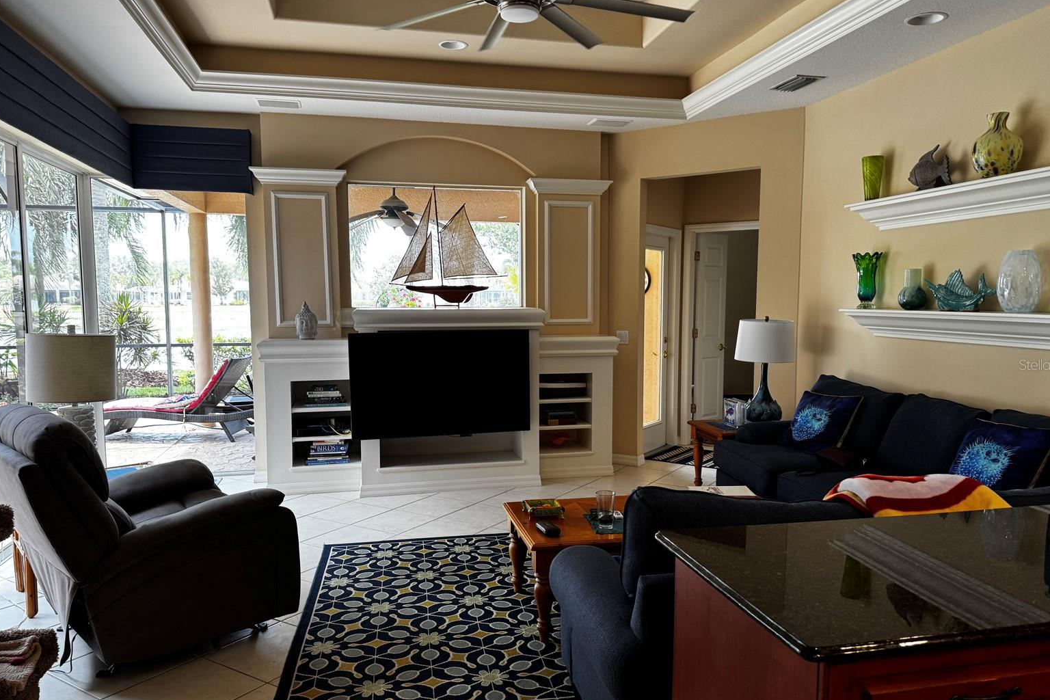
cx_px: 537
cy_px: 364
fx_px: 758
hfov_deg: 69.4
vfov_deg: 49.5
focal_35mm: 26
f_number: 1.78
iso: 125
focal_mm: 6.76
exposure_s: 1/60
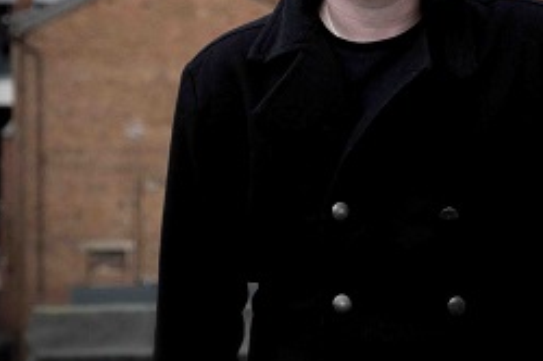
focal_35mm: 255
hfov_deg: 8.1
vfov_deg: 5.4
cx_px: 363
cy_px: 59
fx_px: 3841
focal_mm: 85
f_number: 5.6
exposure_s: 1/1000
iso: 640
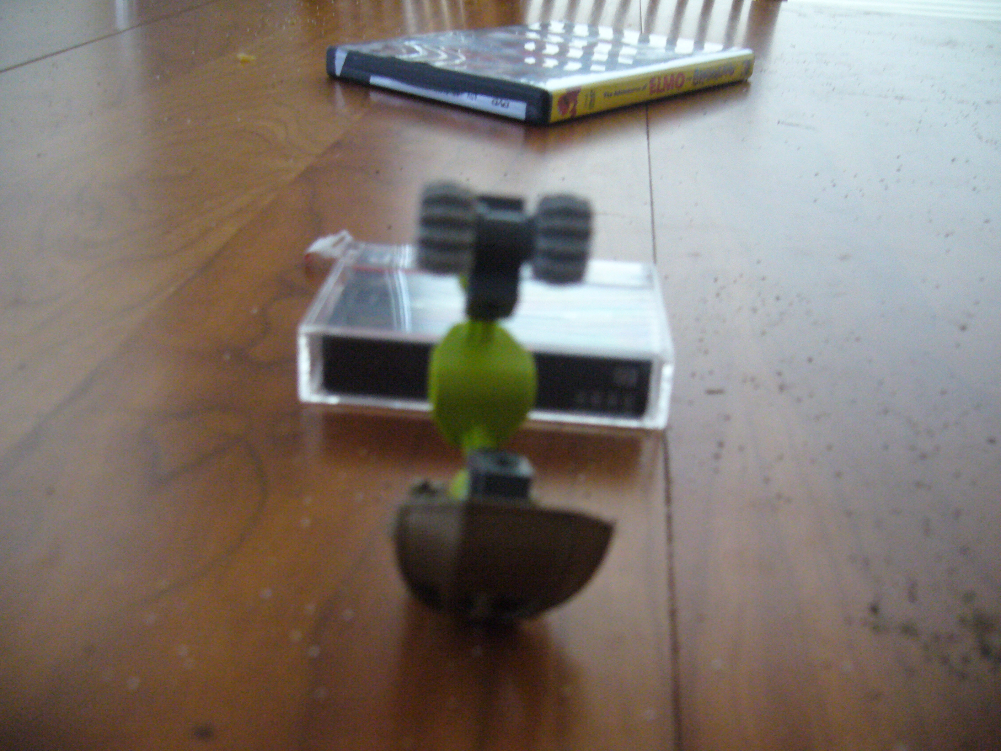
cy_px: 376
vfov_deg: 40.7
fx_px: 1012
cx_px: 500
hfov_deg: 52.6
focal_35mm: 35
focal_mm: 5.8
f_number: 2.8
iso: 400
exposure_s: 1/30
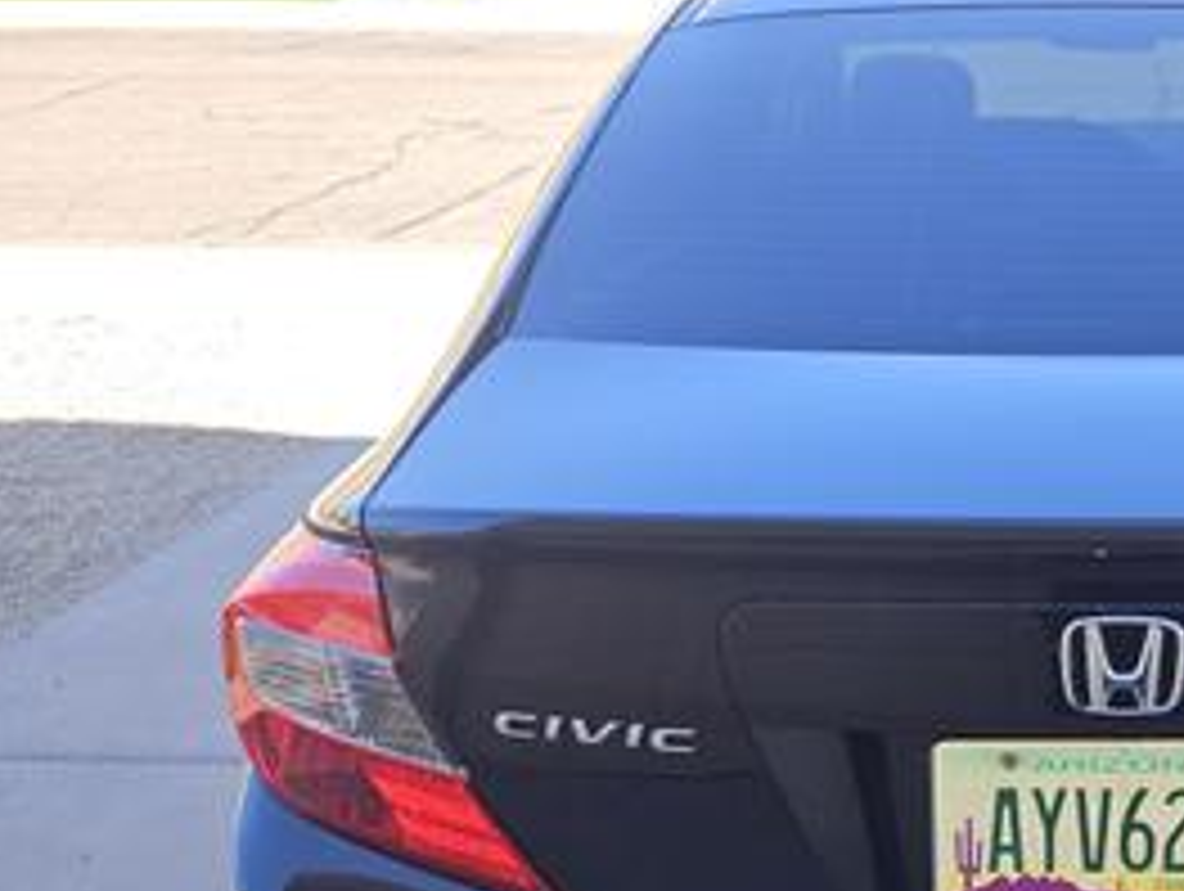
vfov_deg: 31.9
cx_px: 1094
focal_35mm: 44
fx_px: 1507
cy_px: 734
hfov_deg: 39.4
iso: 25
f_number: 1.8
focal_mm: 5.4
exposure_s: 1/296
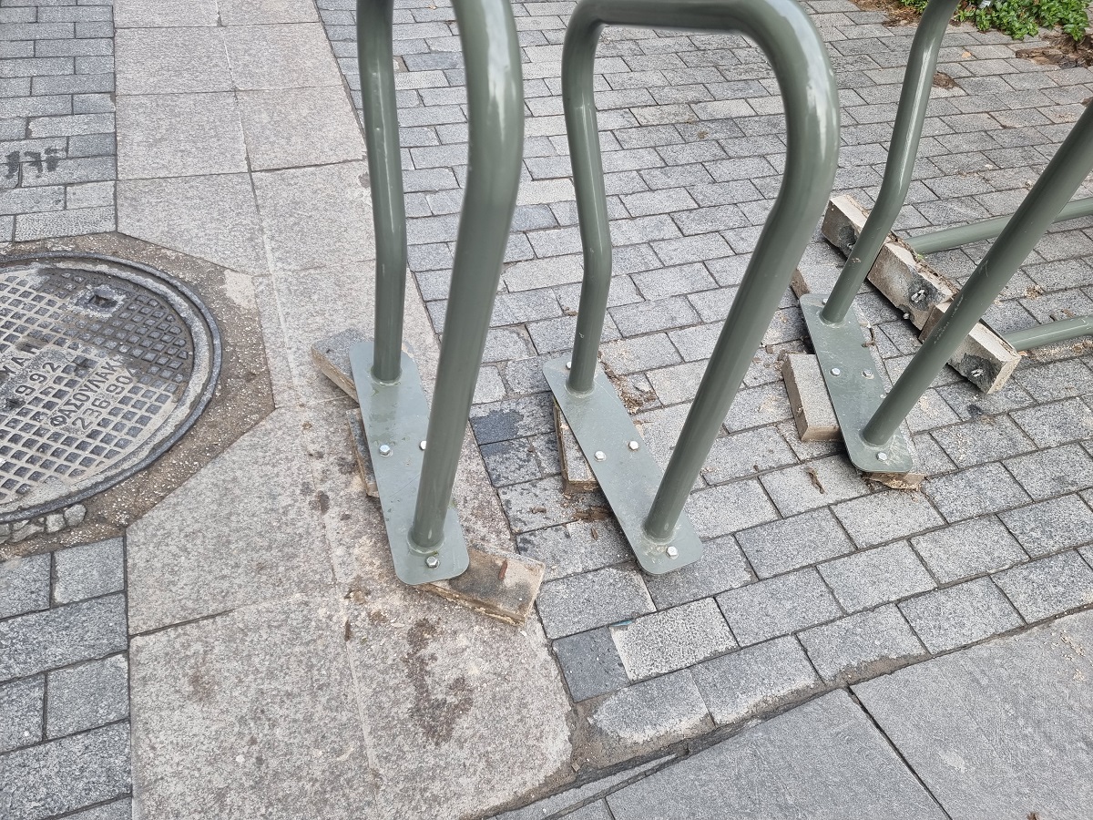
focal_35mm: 24
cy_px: 410
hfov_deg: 71.6
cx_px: 546
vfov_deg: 56.8
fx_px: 758
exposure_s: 1/100
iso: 50
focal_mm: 6.7
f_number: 1.8
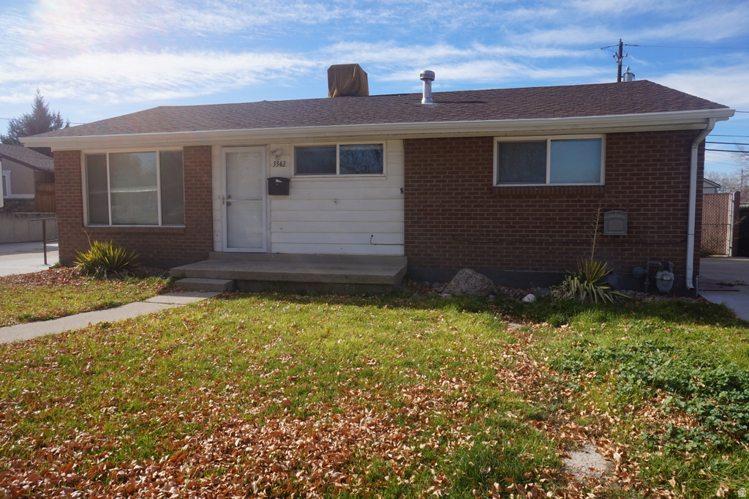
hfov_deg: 73.8
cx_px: 374
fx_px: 499
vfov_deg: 53.1
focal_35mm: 24
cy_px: 250
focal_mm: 16
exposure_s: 1/100
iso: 100
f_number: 11
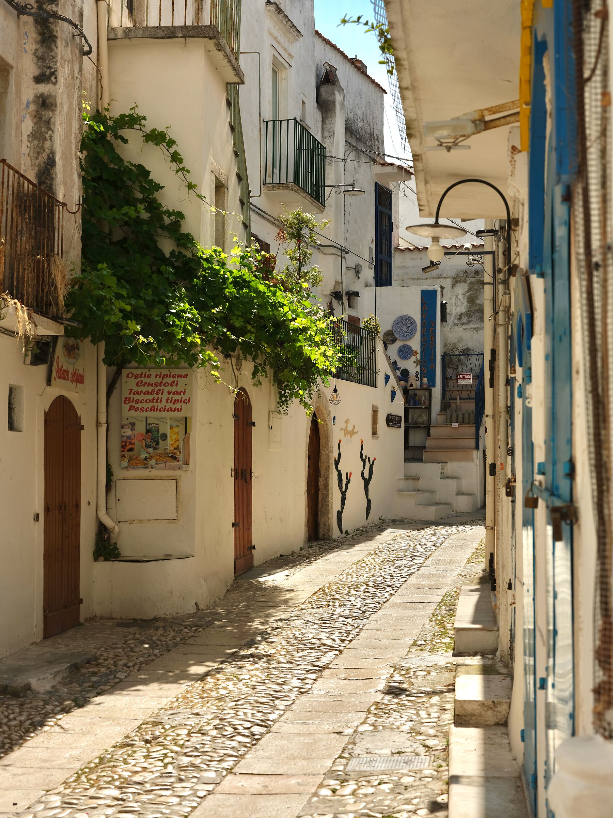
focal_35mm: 63
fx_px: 1488
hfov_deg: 23.3
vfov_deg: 30.7
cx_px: 306
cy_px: 409
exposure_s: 1/300
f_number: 8
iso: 100
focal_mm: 80
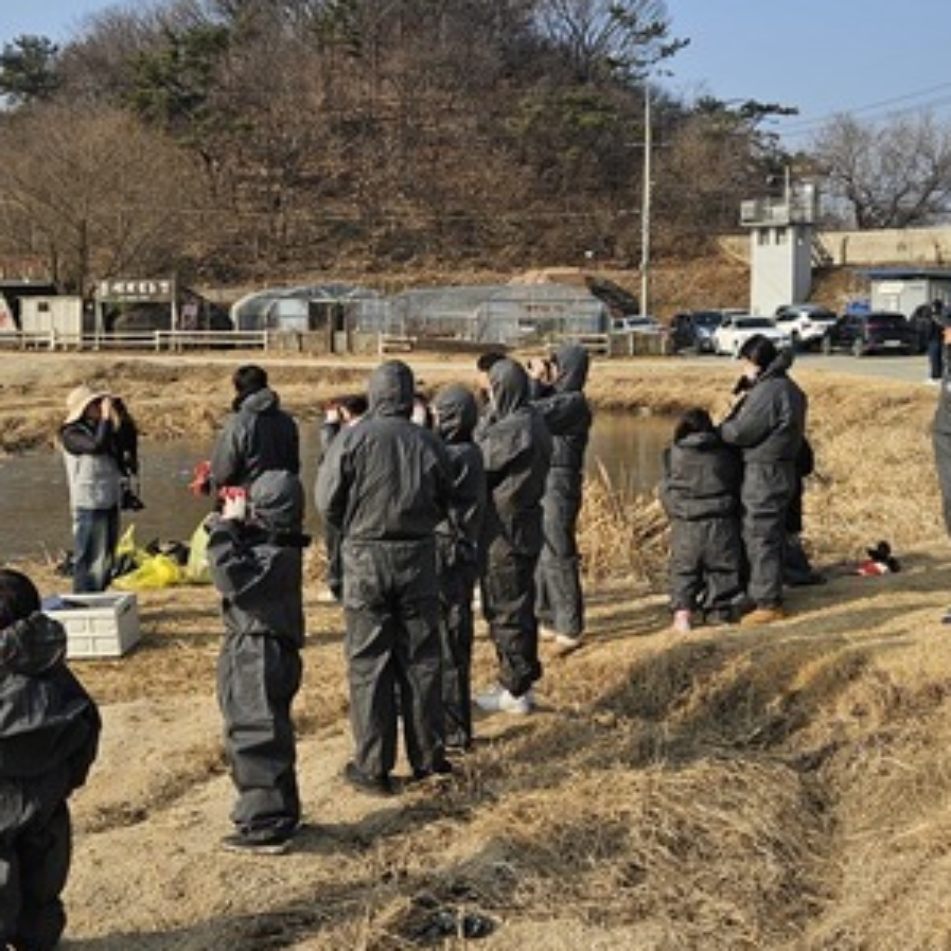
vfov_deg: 33.3
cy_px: 380
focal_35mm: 51
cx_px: 499
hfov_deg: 33.4
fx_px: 1585
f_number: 1.8
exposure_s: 1/1834
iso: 25
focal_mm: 5.4
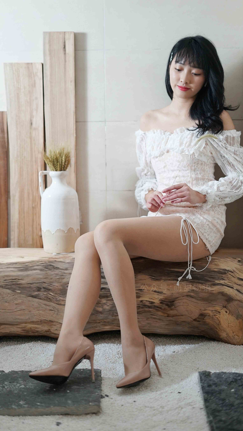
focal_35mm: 53
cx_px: 111
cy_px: 214
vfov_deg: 39.2
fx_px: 607
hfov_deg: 22.6
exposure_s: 1/160
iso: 640
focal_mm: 50
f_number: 2
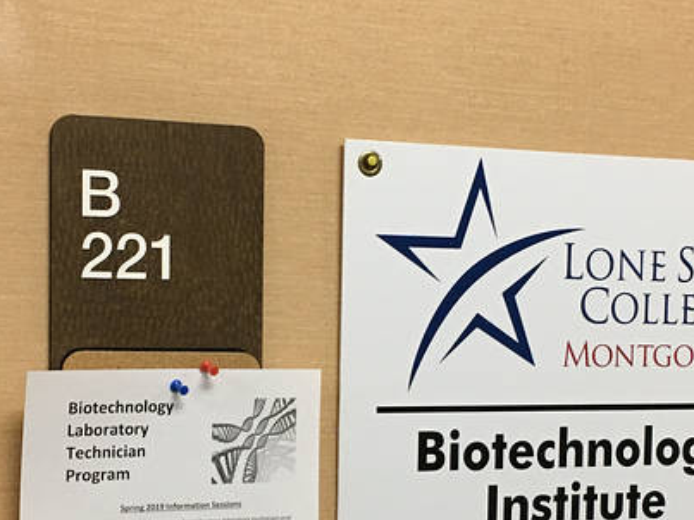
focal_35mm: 75
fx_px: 1503
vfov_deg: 19.5
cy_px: 383
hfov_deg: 26.0
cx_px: 366
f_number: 2.2
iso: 125
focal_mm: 4.15
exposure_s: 1/30
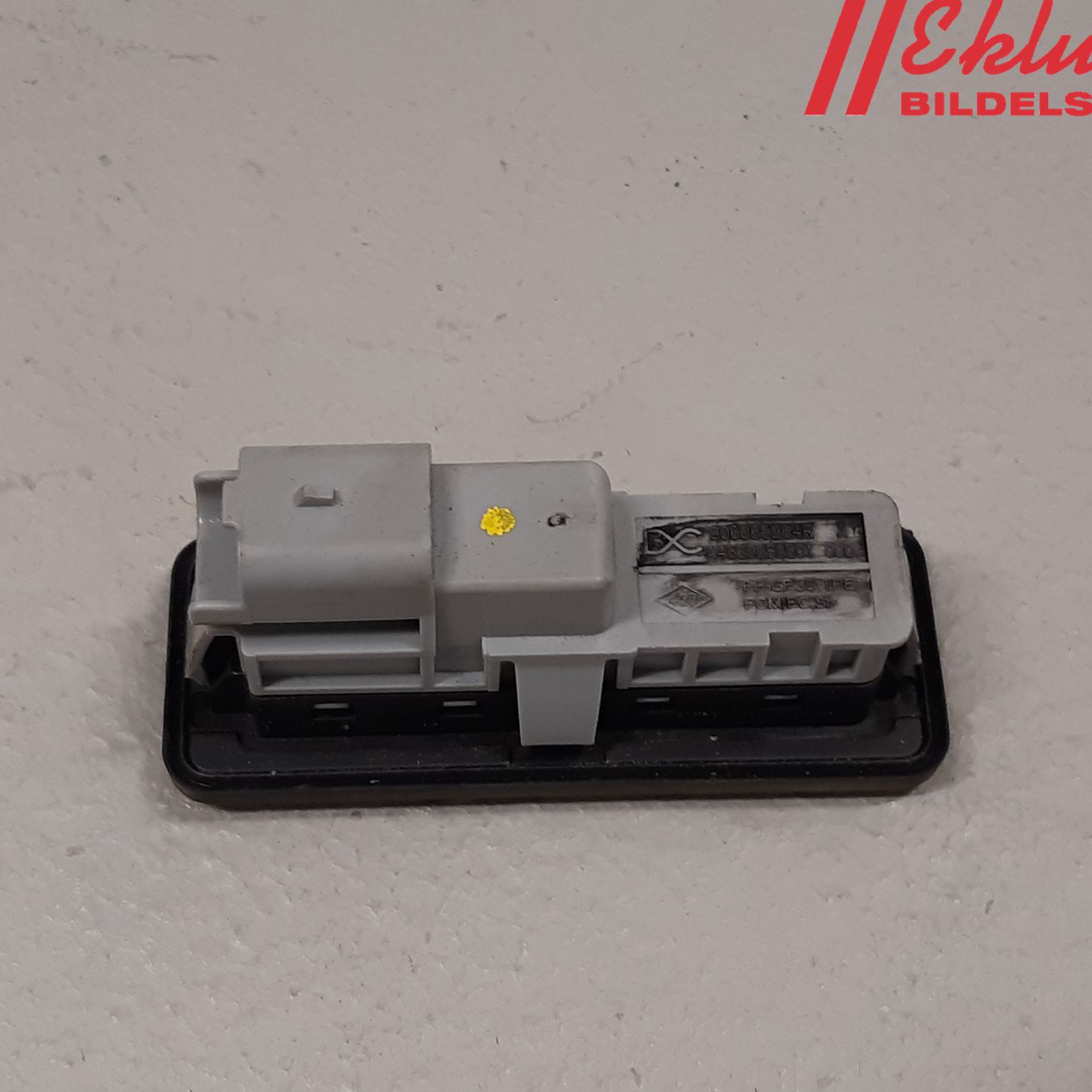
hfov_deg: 52.5
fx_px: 1106
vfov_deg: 52.5
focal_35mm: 31
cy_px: 546
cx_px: 509
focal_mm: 3.93
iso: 80
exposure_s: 1/50
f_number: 1.7
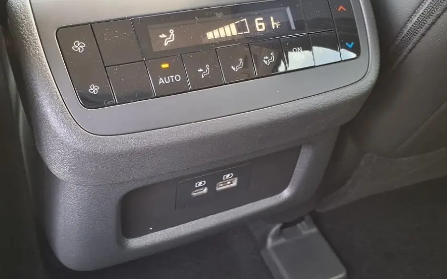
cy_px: 99
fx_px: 414
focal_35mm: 34
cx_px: 197
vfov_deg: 37.0
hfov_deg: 56.5
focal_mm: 3.58
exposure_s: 1/40
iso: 200
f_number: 1.9
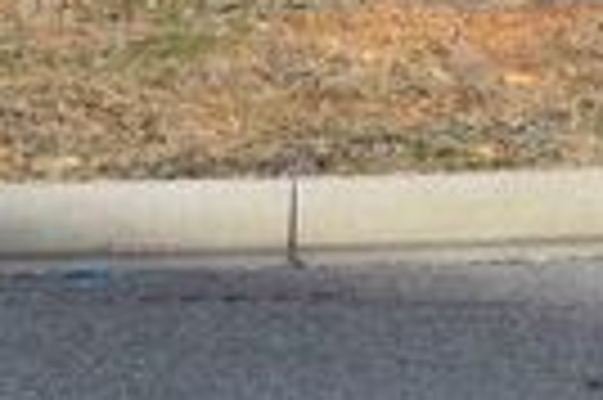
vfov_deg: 7.1
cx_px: 729
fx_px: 3179
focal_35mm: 190
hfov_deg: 10.6
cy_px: -245
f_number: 9
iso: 200
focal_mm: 34
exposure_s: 1/320
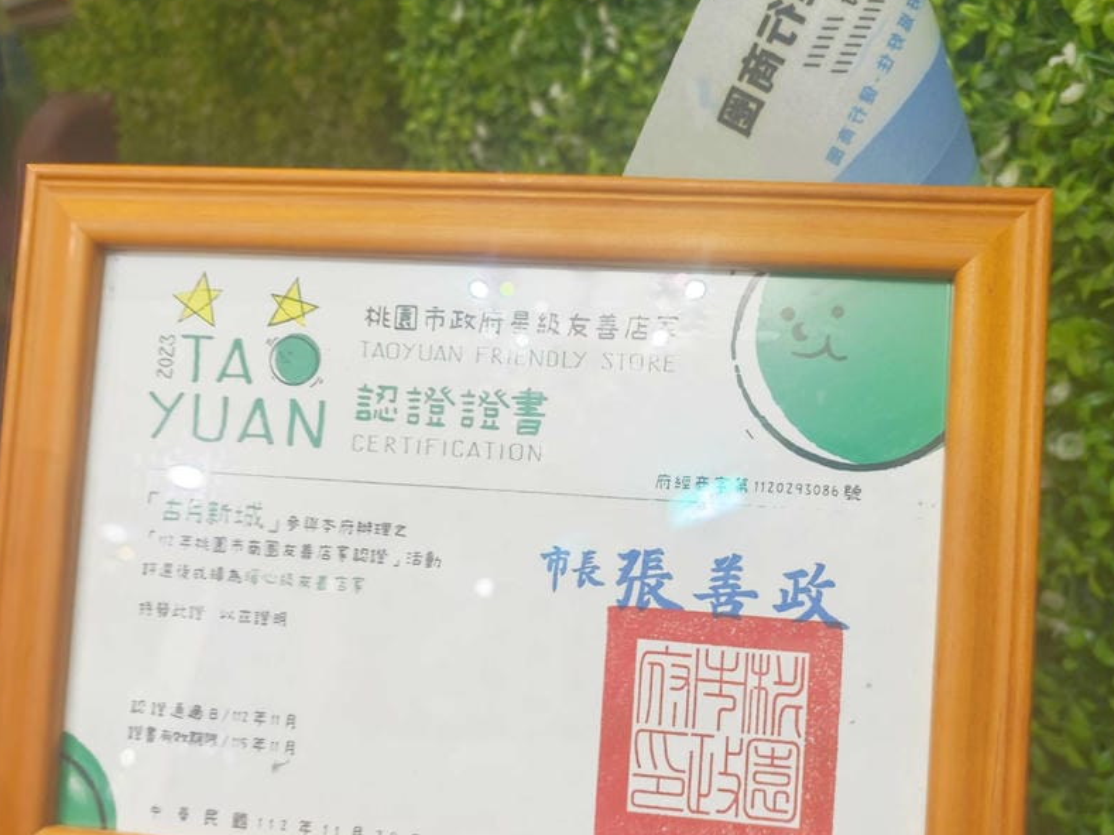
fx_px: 1126
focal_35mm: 35
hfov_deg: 52.6
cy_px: 502
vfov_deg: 40.5
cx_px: 579
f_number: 2
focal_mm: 8.72
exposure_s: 1/24
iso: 800
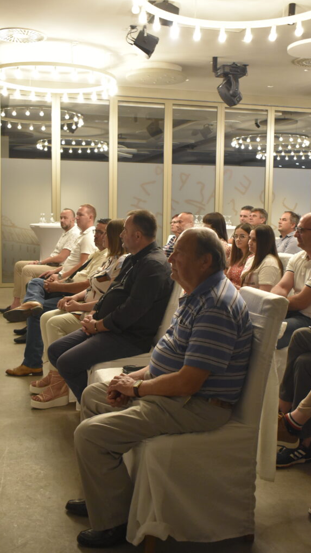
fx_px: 579
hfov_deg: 30.1
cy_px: 277
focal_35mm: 40
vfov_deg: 51.0
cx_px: 151
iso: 2000
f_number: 4
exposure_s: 1/30
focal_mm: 25
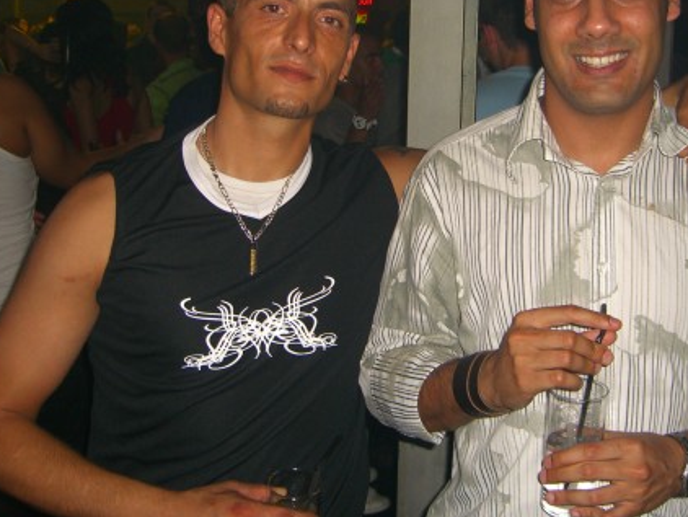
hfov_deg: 35.4
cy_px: 153
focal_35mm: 54
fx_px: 1074
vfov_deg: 26.8
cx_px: 412
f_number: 2.8
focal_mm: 7.9
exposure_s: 1/60
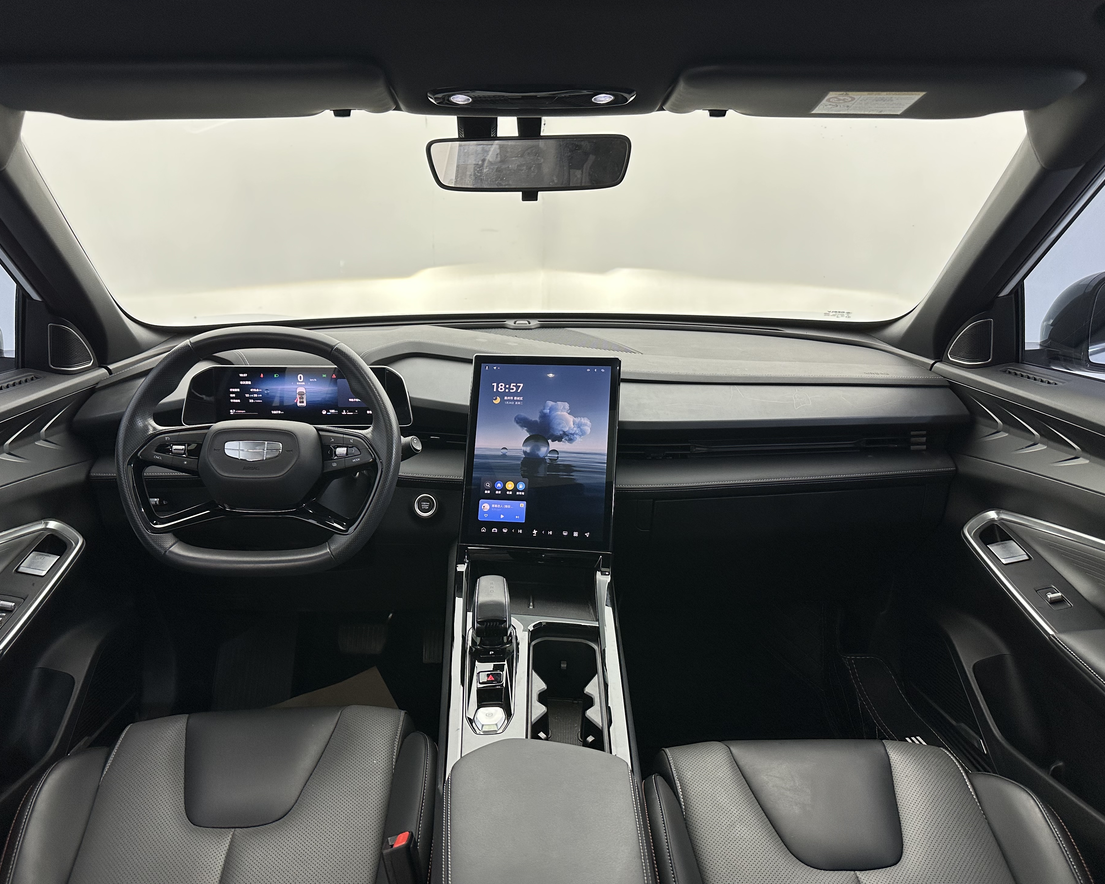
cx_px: 528
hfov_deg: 66.0
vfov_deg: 54.9
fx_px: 850
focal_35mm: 26
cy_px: 456
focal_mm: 6.86
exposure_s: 1/100
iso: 160
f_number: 1.78
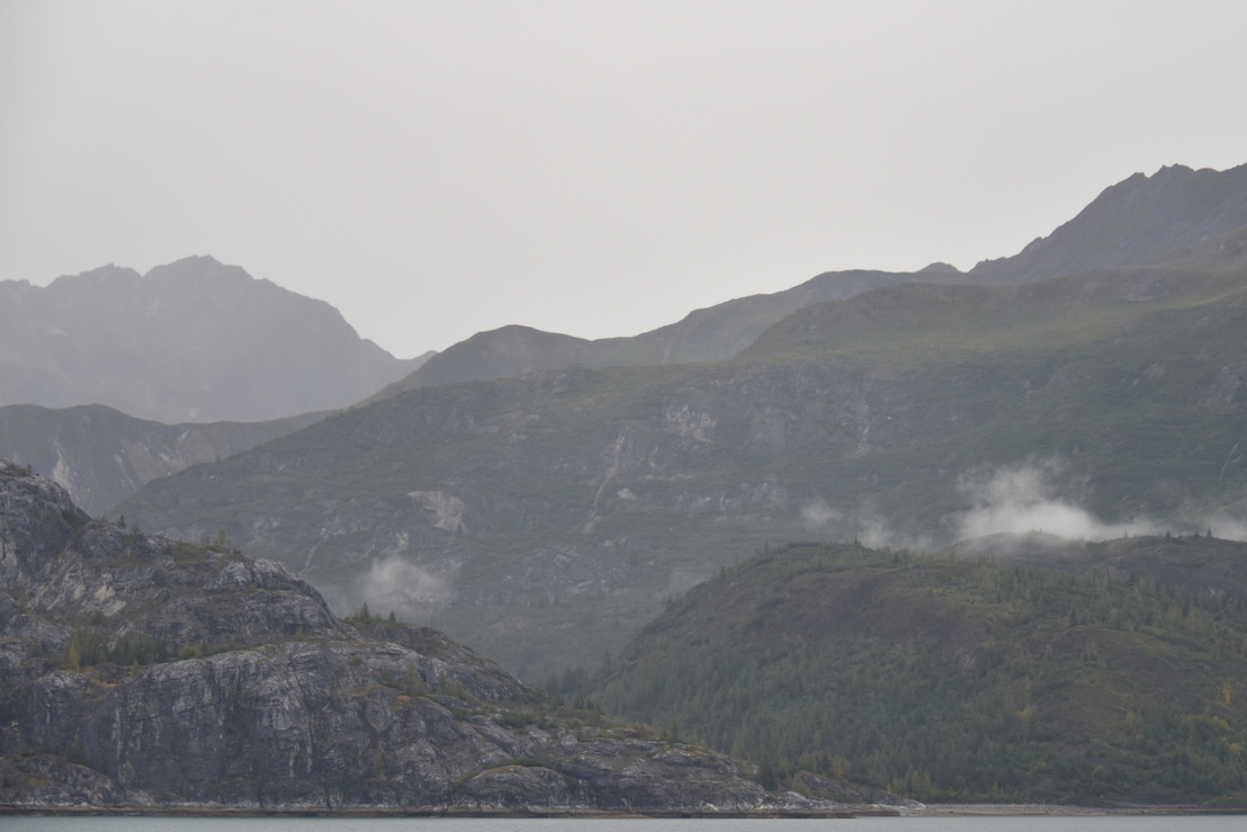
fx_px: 3603
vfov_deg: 13.2
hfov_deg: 19.6
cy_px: 396
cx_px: 718
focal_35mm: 104
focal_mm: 90
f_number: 5.3
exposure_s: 1/200
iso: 400
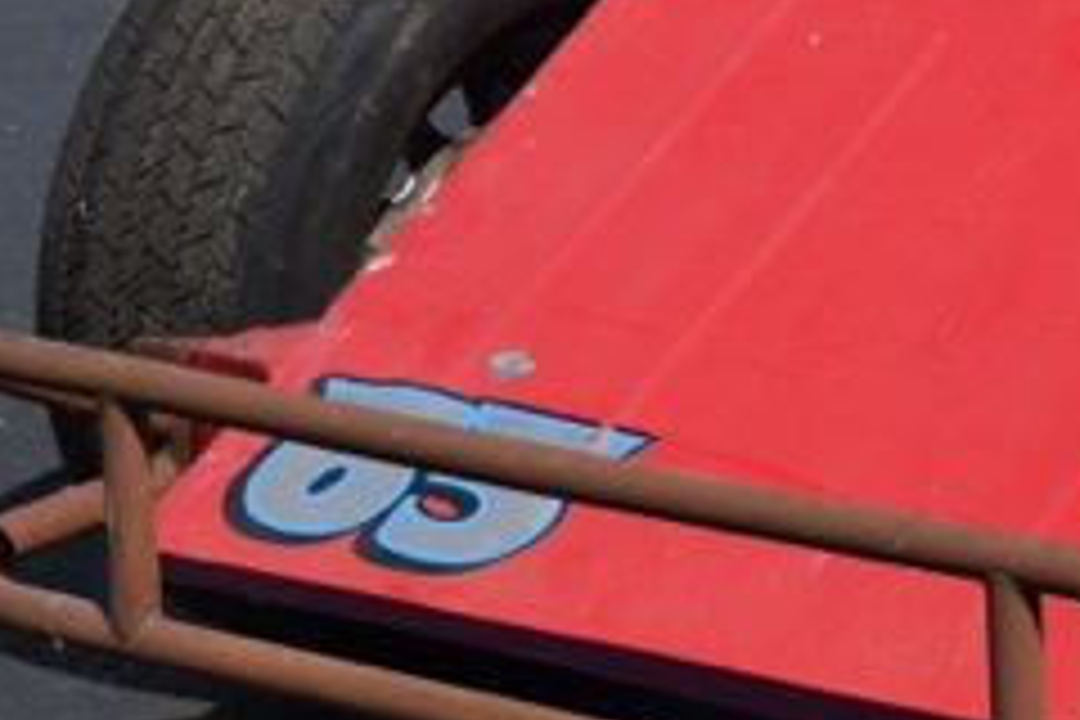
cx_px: 1256
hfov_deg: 9.8
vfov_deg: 6.6
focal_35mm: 208
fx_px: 6240
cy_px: 403
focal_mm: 52
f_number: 11
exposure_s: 1/500
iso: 200
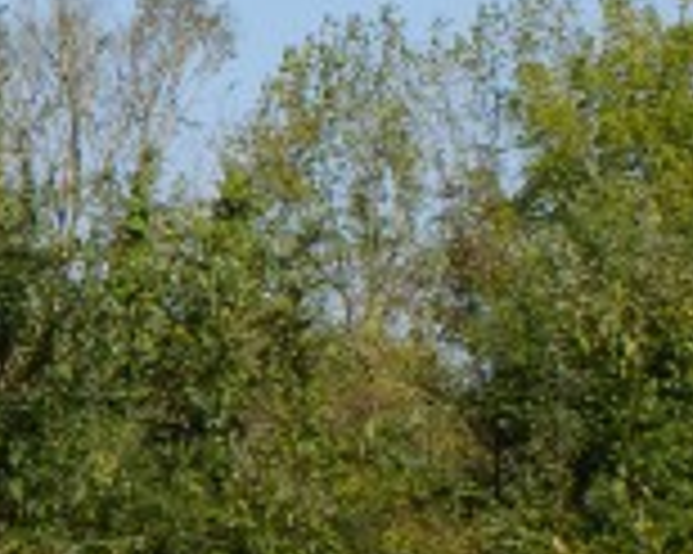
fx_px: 8652
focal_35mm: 422
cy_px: 401
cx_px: -1102
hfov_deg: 4.5
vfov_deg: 3.7
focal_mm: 45
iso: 100
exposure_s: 1/125
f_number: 13
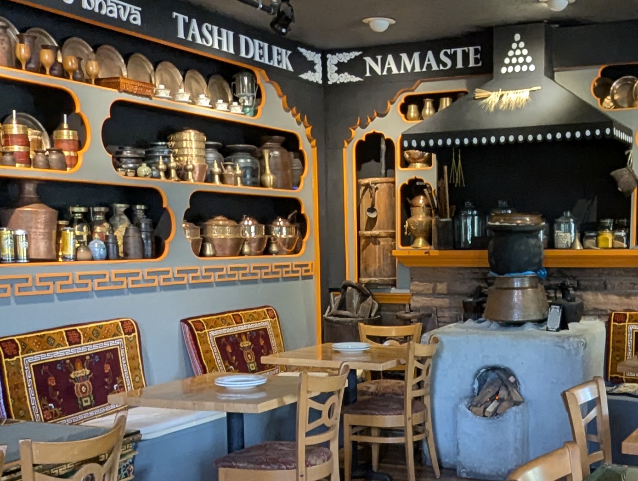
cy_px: 339
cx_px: 449
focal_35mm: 47
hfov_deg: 39.7
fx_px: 868
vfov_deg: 30.6
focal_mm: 2.35
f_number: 2.2
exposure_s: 1/40
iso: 277
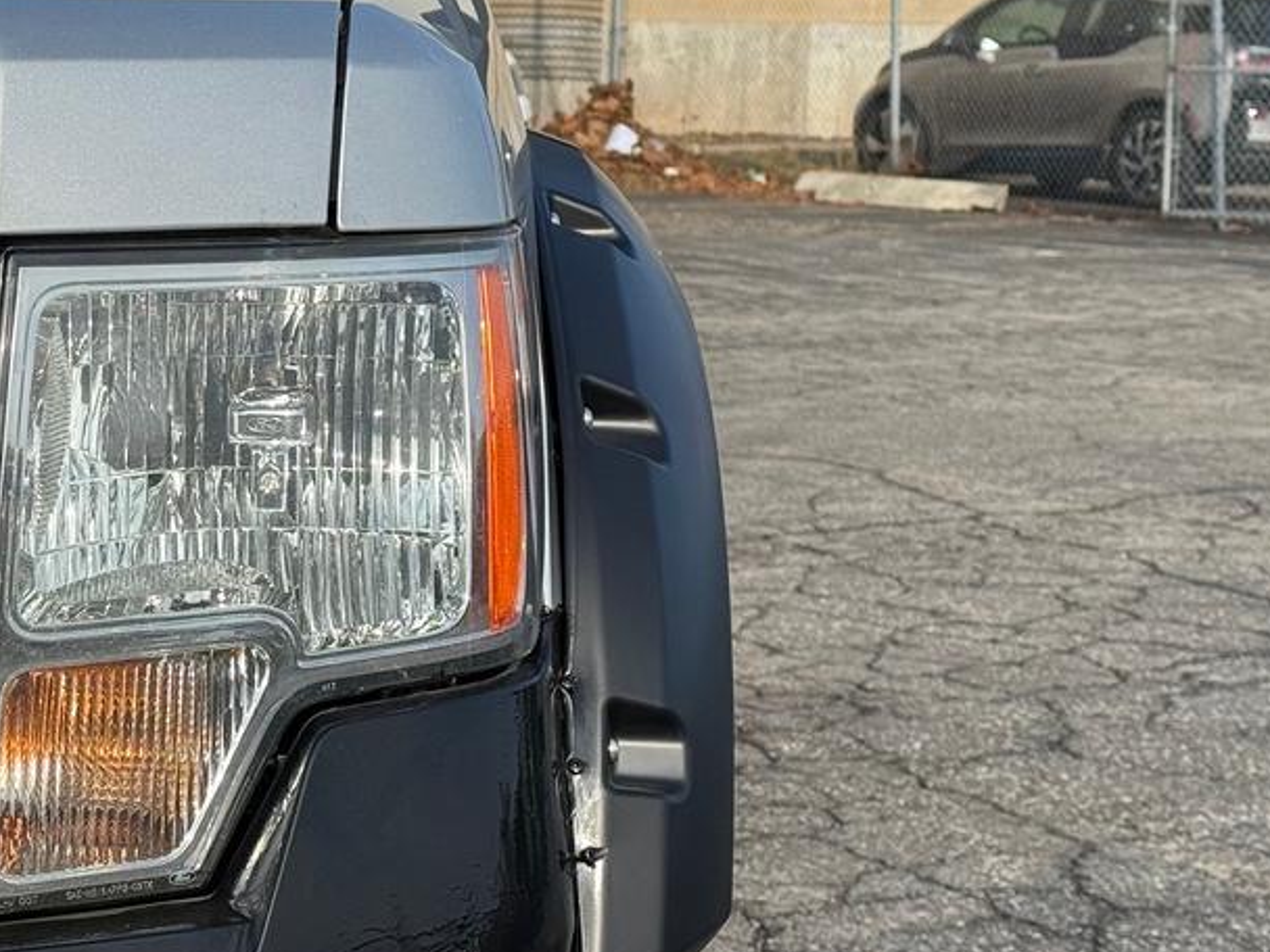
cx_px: 230
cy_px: 382
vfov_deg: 14.6
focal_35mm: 101
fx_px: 3706
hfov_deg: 19.2
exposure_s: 1/4975
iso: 64
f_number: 1.78
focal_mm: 6.76
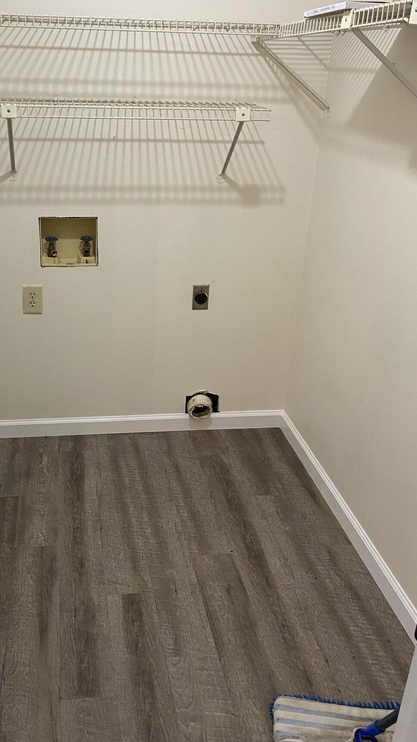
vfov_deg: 59.4
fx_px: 649
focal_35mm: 33
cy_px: 340
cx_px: 130
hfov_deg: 35.2
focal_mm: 4.25
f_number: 1.8
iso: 100
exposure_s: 1/60
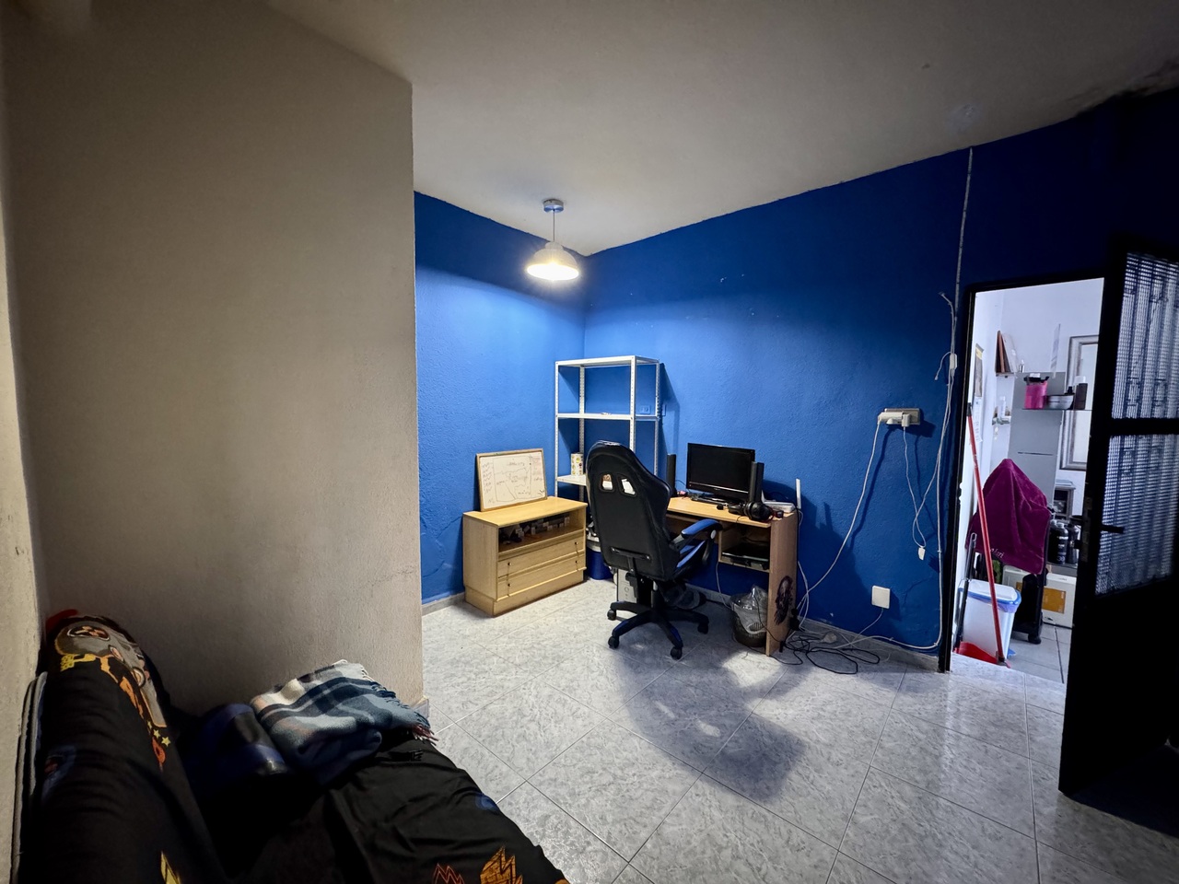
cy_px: 442
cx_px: 590
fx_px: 477
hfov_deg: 102.1
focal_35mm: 14
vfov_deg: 85.7
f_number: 2.2
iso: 1000
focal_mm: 2.22
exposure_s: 1/50
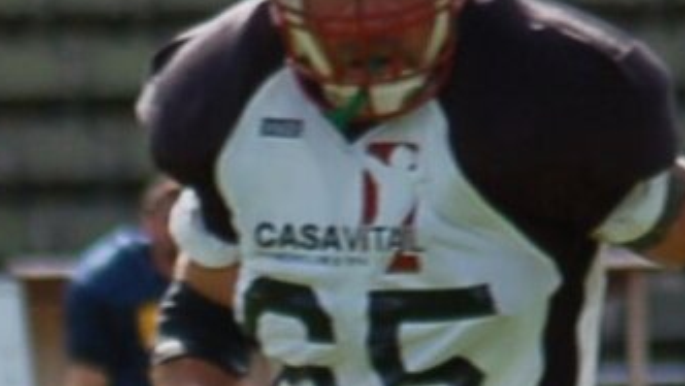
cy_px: 1193
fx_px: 18896
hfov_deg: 2.1
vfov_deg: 1.2
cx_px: -233
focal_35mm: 1040
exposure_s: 1/1250
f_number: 4.5
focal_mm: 100
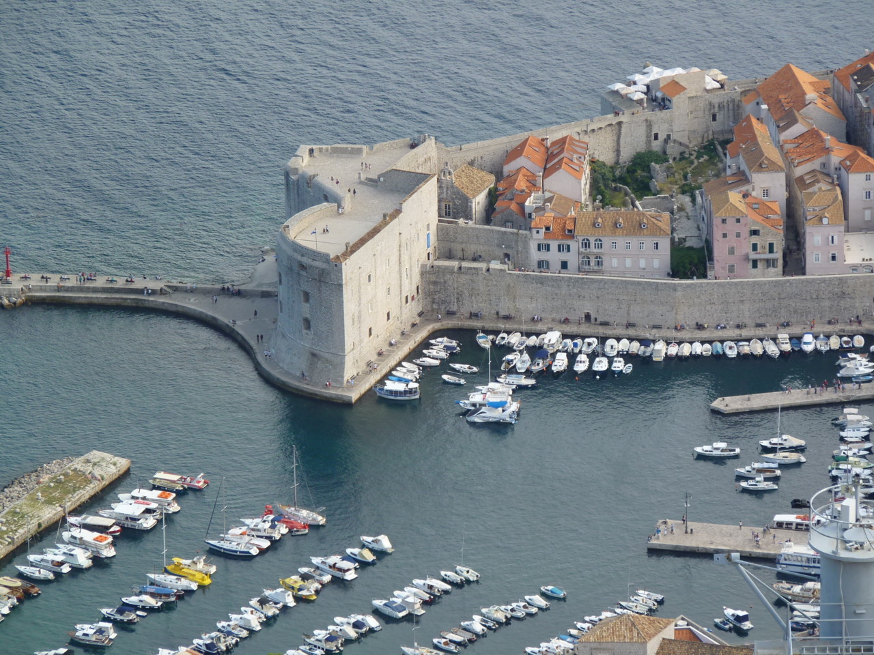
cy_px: 328
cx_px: 437
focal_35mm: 236
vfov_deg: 6.3
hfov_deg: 8.4
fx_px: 5959
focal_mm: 41.9
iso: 80
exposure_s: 1/125
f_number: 3.7
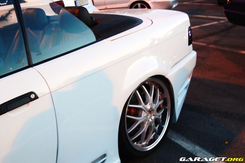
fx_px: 306
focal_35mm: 45
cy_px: 82
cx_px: 122
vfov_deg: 29.8
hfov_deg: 43.6
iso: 400
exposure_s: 1/4
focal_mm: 30
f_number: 7.1
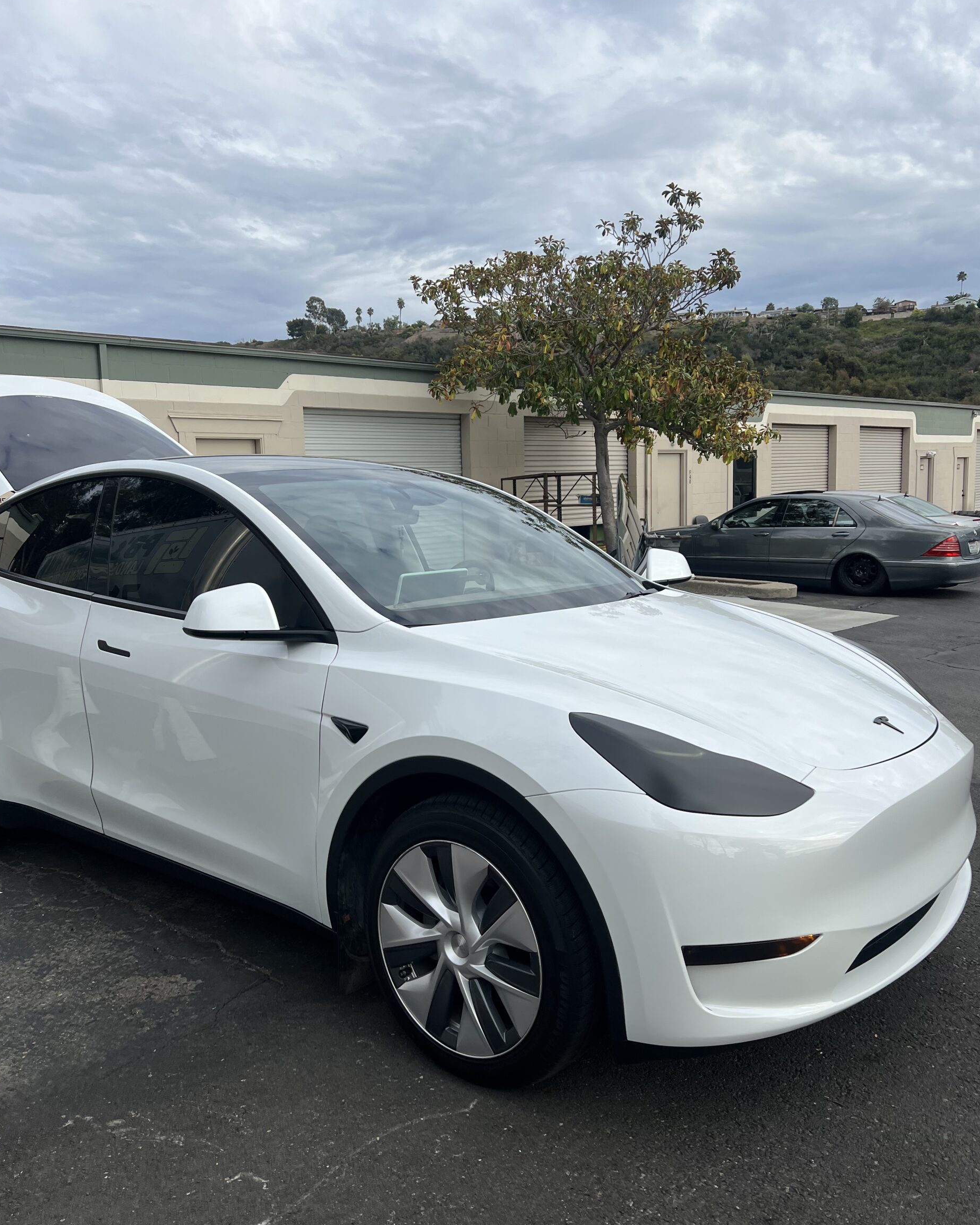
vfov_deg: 62.2
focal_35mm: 28
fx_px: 1015
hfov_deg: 51.5
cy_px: 610
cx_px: 492
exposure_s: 1/2695
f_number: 1.5
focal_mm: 5.7
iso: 50
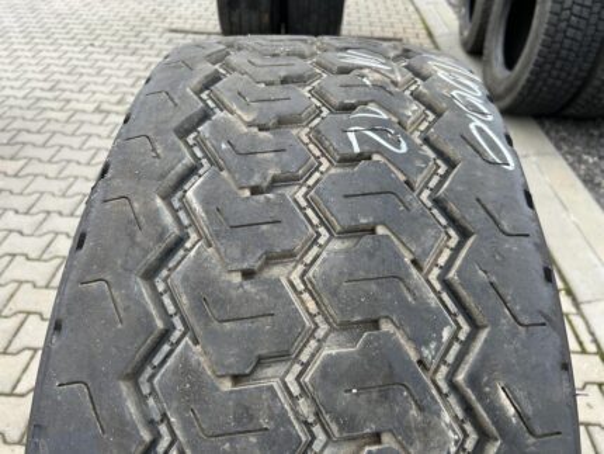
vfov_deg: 53.1
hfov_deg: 67.3
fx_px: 454
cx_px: 302
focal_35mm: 26
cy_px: 227
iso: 50
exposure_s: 1/859
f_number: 1.5
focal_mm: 5.7
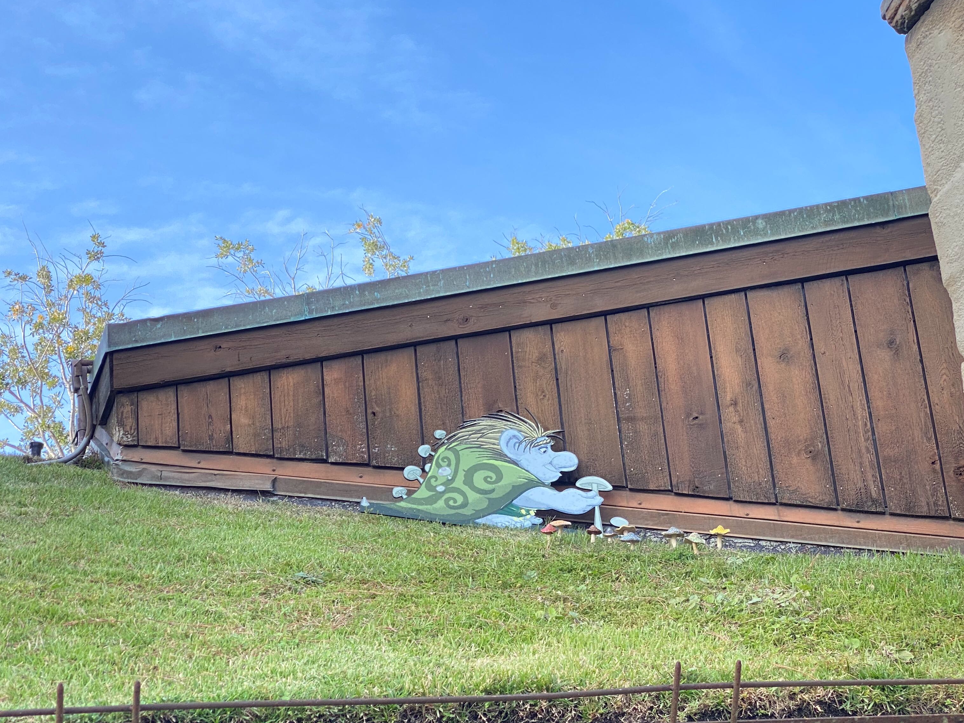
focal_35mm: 69
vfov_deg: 21.3
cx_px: 498
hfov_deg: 28.2
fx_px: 1921
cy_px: 462
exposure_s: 1/122
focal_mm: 6
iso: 20
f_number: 2
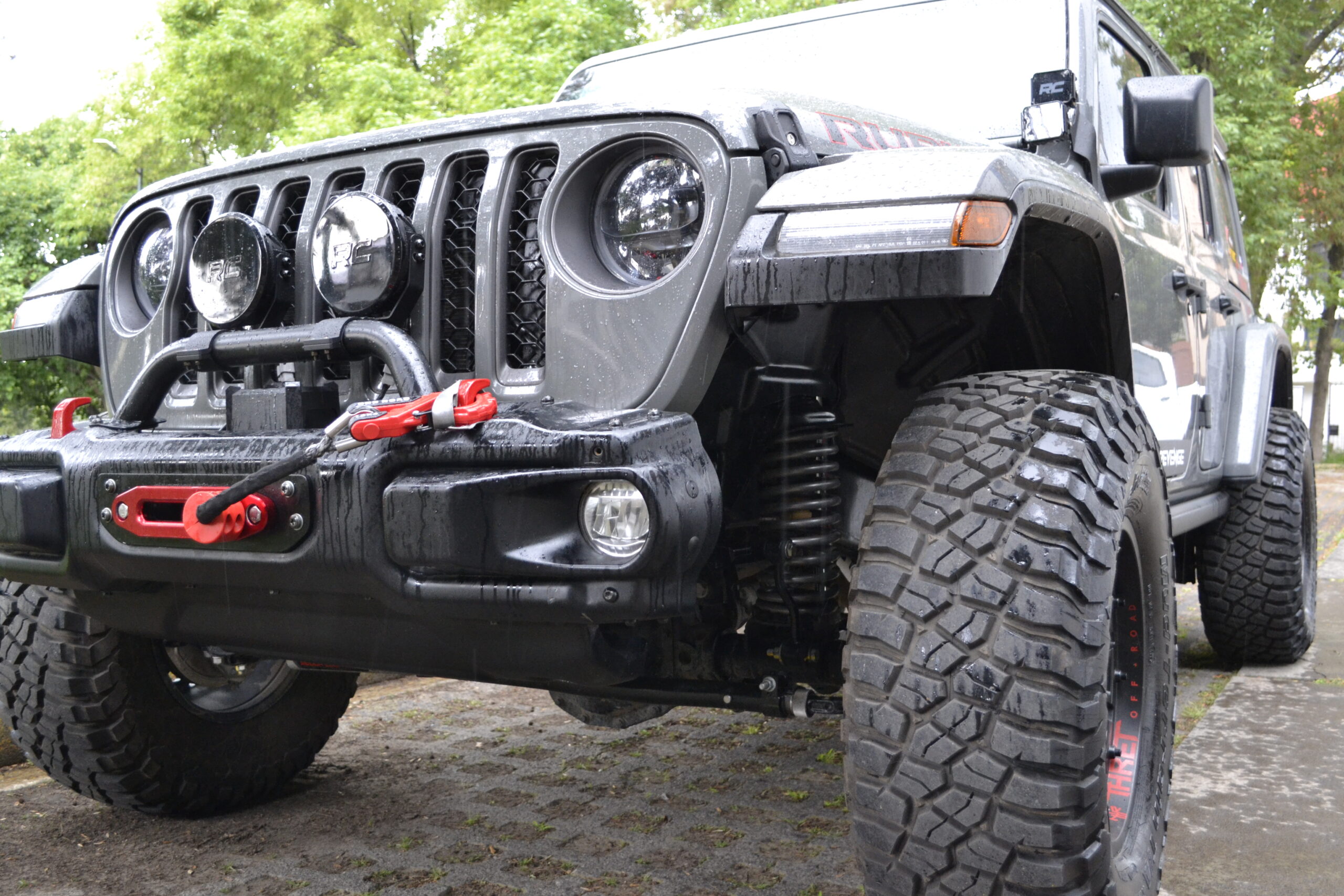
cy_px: 448
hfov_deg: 57.2
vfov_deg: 40.0
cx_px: 672
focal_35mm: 33
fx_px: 1232
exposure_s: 1/60
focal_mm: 22
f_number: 4
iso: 1250
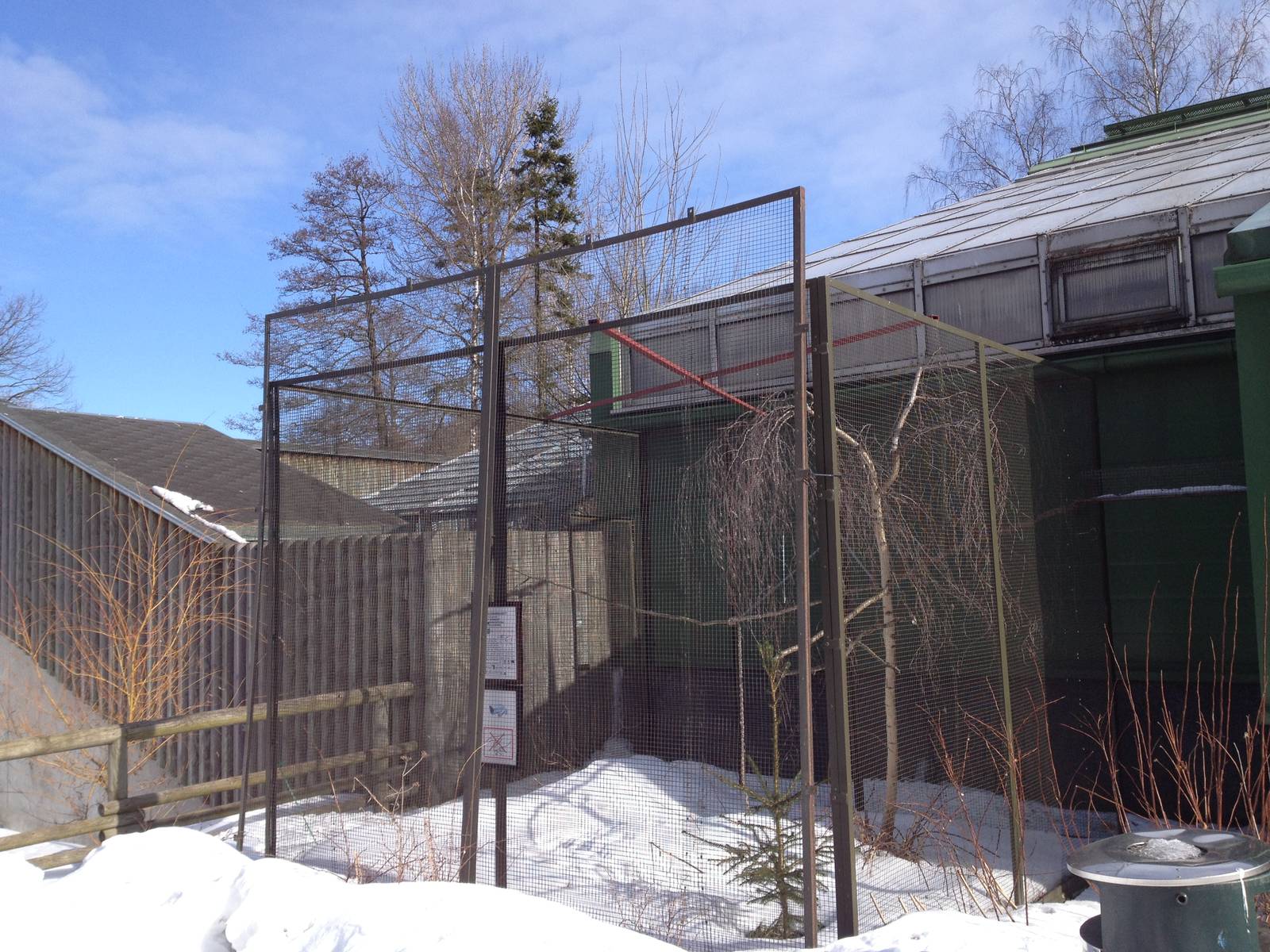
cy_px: 476
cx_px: 635
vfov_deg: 40.7
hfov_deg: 52.6
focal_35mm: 35
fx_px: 1284
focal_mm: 4.28
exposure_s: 1/1255
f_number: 2.4
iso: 50
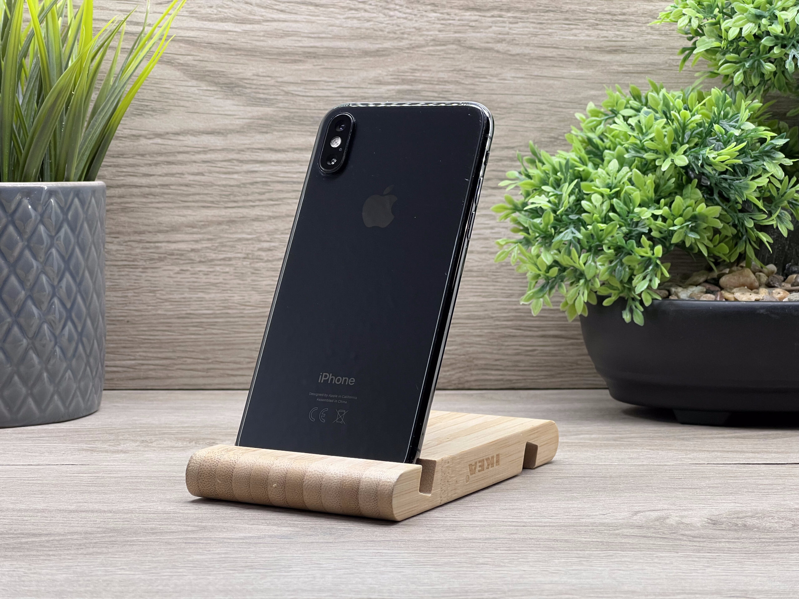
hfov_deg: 25.3
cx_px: 400
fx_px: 1777
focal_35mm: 77
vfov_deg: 19.1
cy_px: 300
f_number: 2.8
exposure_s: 1/100
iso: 100
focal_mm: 9
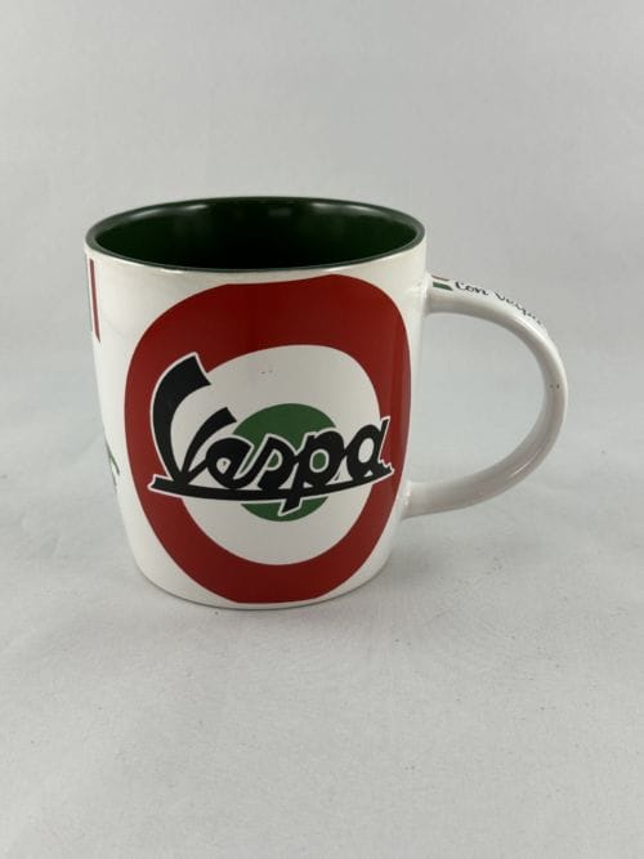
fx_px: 1191
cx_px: 322
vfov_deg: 39.7
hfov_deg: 30.3
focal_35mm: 48
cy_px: 430
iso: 50
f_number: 1.78
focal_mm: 6.86
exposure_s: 1/100
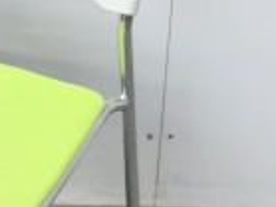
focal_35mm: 175
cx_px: -54
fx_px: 1394
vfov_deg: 8.5
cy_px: 80
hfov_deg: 11.1
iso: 800
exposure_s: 1/40
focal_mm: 6.9
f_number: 3.9
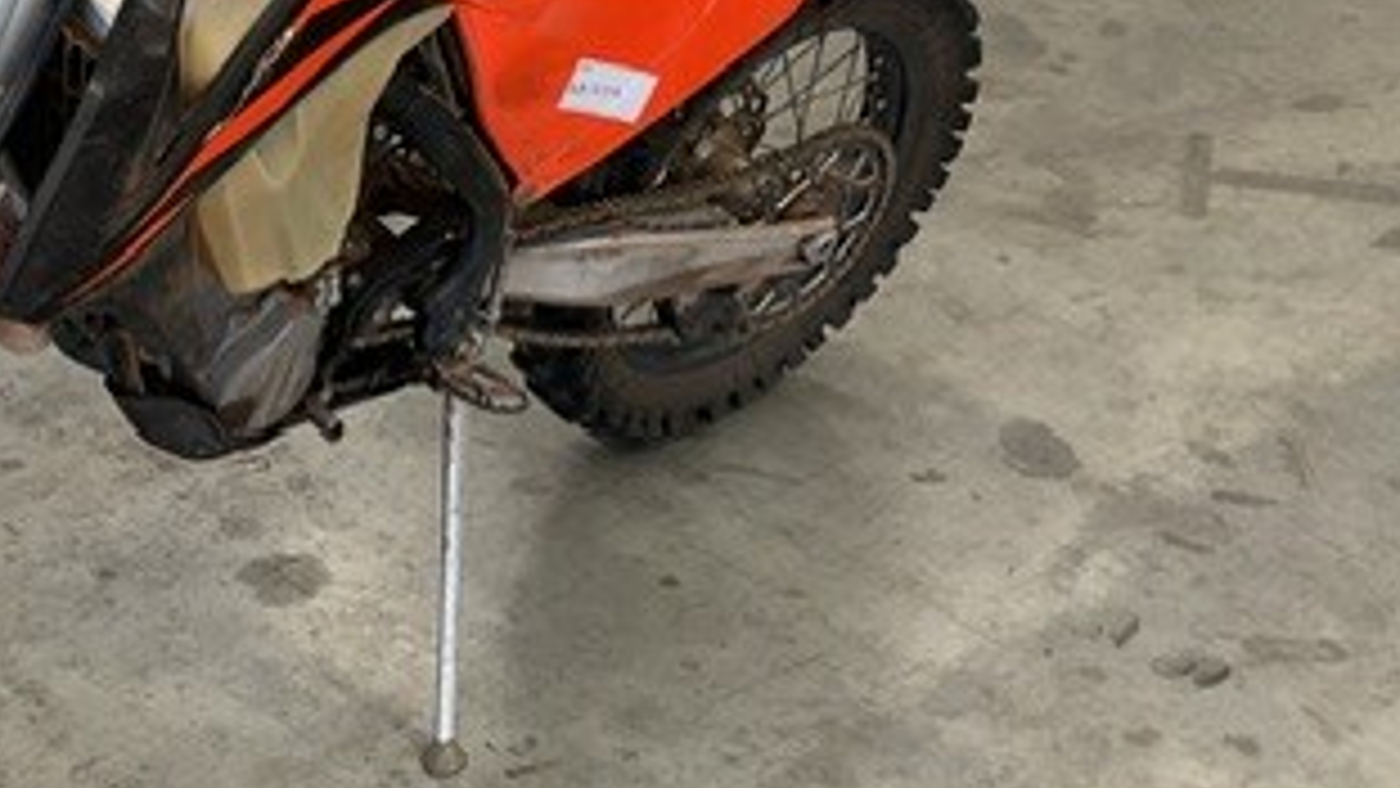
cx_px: 176
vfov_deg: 18.5
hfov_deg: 31.1
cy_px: 252
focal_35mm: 65
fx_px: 2413
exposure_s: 1/60
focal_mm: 3
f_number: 1.8
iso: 64
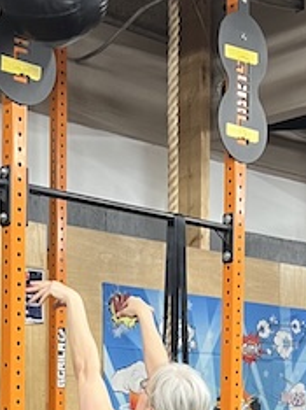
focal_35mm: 89
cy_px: 464
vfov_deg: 20.8
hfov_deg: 16.5
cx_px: 73
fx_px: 1051
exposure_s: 1/60
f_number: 1.5
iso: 250
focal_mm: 5.7
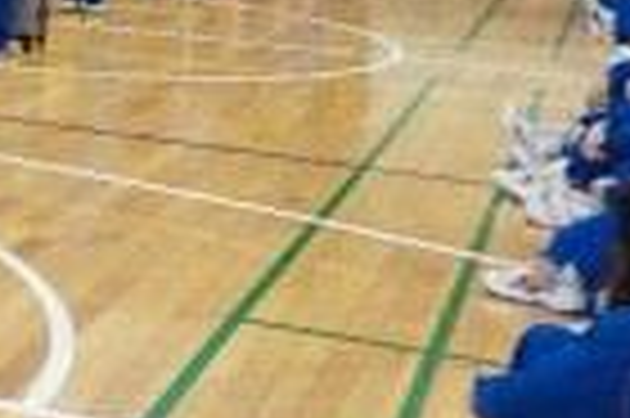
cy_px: -72
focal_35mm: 100
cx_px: -266
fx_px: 1748
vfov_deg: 13.3
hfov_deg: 18.5
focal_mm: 4.1
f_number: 3.3
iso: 400
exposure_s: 1/15
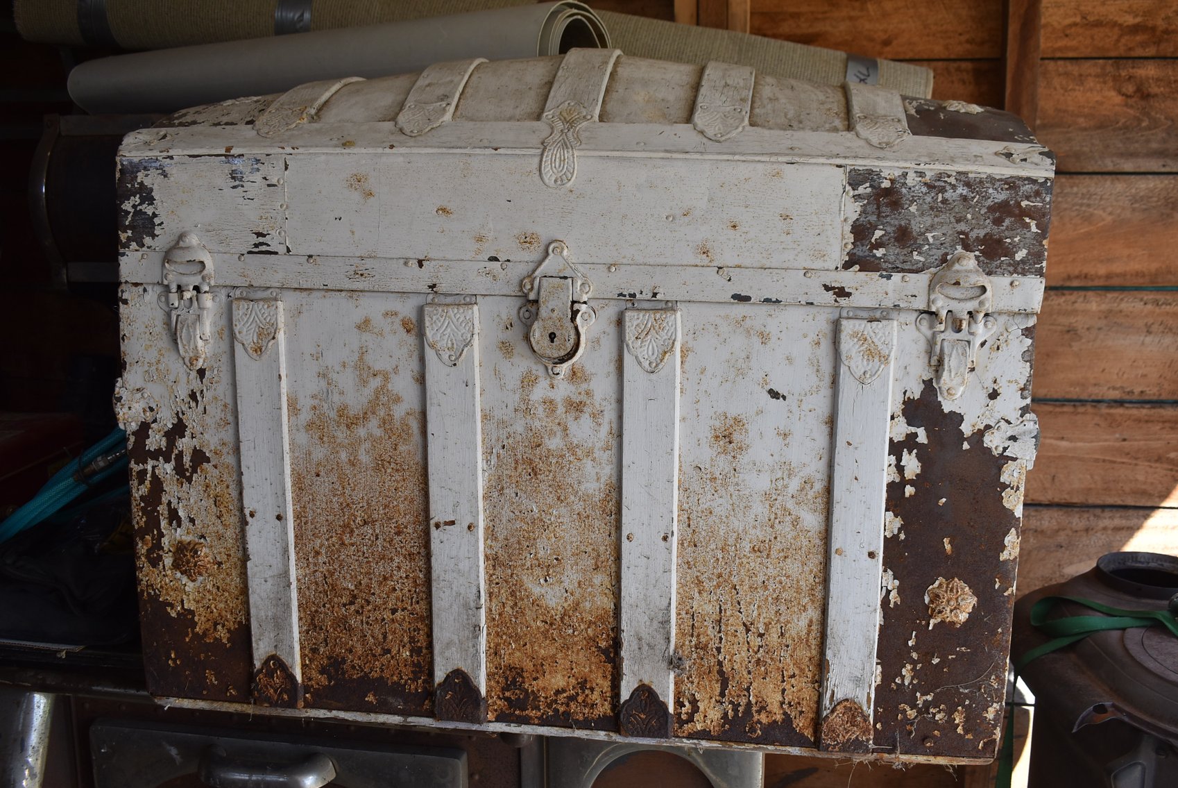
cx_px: 589
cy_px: 394
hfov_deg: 57.2
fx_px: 1081
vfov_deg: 40.0
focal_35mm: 33
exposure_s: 1/250
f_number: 5.6
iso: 220
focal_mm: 22
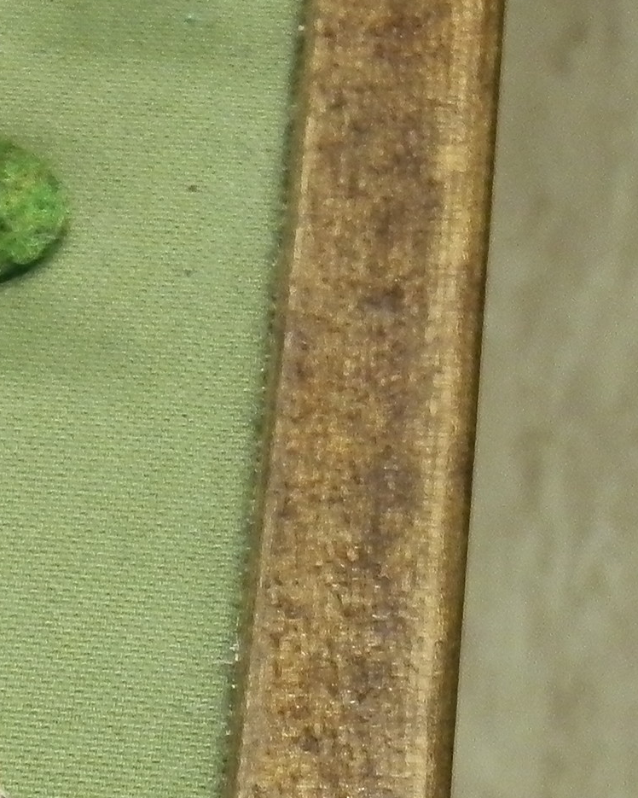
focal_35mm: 273
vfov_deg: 7.1
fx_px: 6444
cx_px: -330
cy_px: 755
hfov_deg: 5.6
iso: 200
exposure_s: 1/25
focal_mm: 10.99
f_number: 3.7
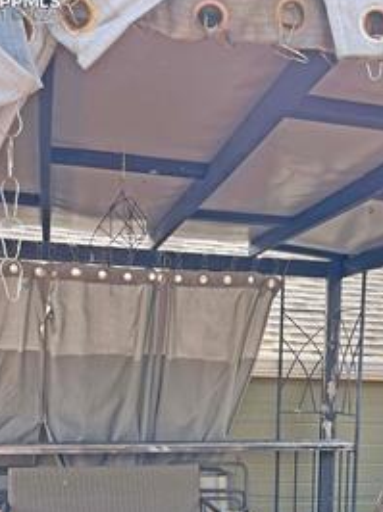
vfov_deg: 38.2
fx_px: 694
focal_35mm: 47
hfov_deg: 30.5
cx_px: 271
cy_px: 445
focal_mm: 5.1
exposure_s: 1/281
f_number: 1.6
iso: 40
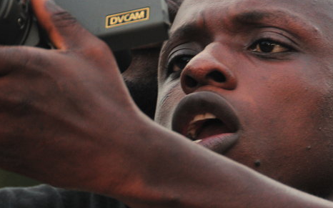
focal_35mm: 571
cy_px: 56
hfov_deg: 3.7
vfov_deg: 2.3
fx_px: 5181
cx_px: 146
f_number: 5.6
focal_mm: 170
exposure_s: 1/160
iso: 400
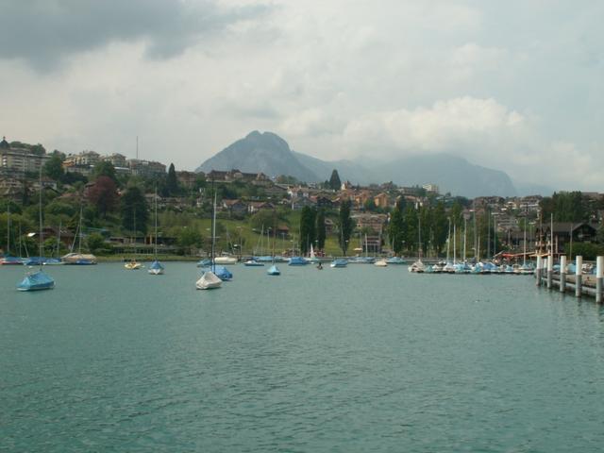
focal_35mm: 44
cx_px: 302
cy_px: 226
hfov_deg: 42.9
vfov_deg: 32.9
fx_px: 768
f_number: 8
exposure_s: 1/200
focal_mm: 7.24
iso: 50
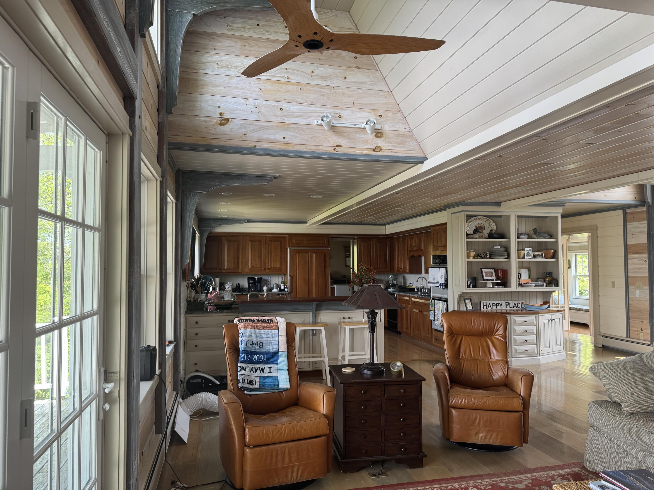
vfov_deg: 56.8
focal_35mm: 24
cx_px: 327
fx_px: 453
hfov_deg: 71.6
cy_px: 245
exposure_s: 1/121
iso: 125
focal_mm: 6.76
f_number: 1.78
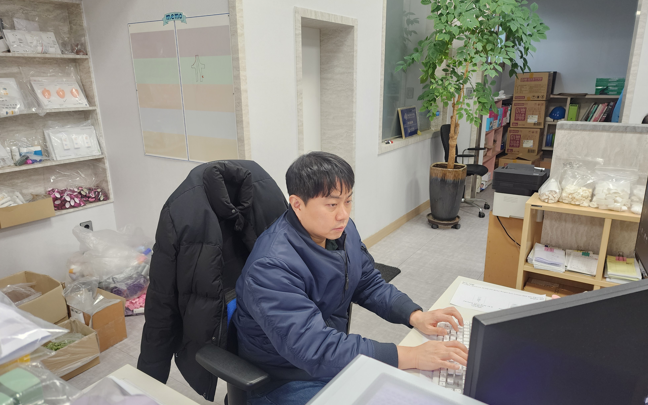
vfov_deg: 49.3
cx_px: 326
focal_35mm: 25
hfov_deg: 72.5
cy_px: 210
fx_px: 441
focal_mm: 6.4
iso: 400
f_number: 1.8
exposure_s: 1/120
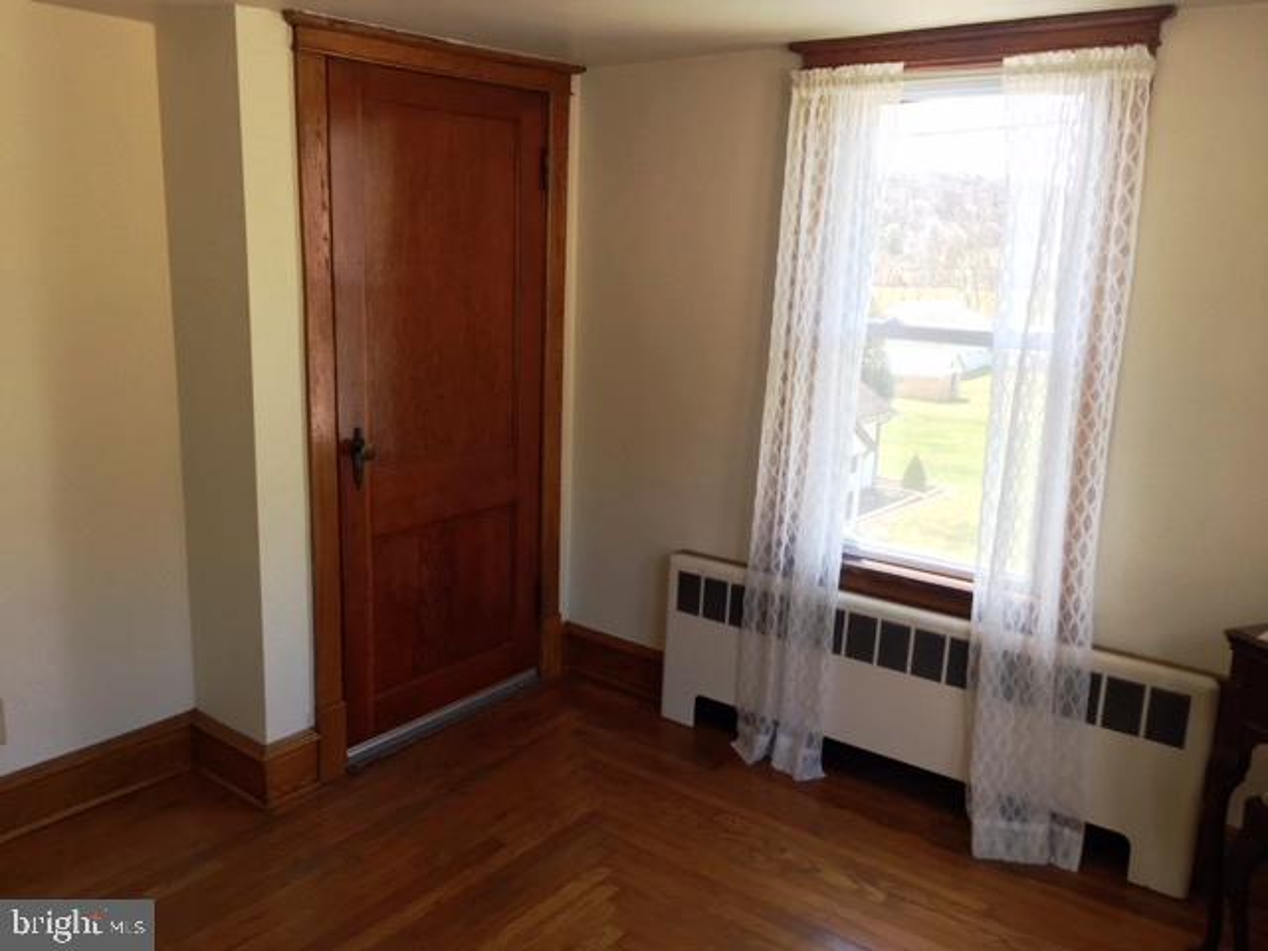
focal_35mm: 29
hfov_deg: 61.7
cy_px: 476
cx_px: 634
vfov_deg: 48.2
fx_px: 1062
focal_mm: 4.15
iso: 40
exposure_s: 1/120
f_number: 2.2
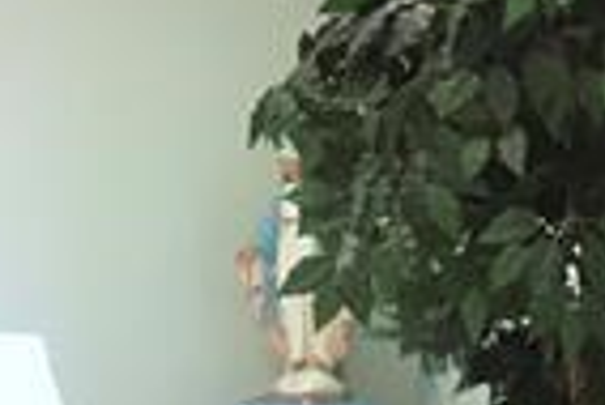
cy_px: 439
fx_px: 2322
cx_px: 1346
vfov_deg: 9.9
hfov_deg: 12.4
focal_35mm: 138
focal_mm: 4.15
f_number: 2.2
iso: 50
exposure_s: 1/30
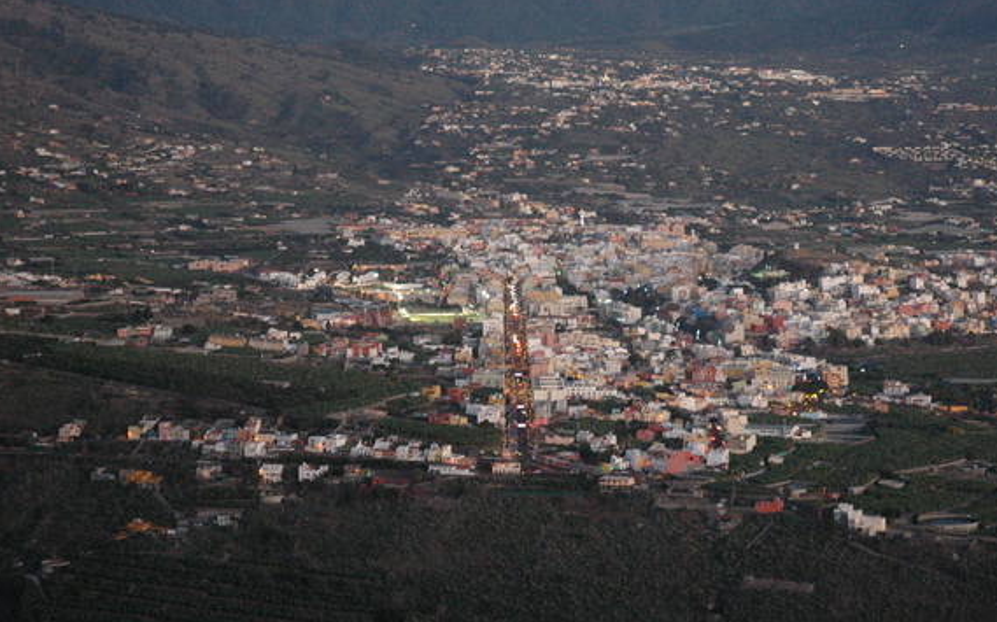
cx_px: 617
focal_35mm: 89
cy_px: 272
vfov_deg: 14.7
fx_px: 2417
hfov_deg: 23.3
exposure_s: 1/10
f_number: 4.5
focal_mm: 46
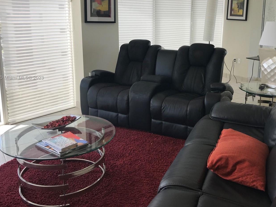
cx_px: 150
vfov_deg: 39.4
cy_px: 78
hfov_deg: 51.3
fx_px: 287
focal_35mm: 36
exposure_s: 1/123
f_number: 1.8
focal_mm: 3.99
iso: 20
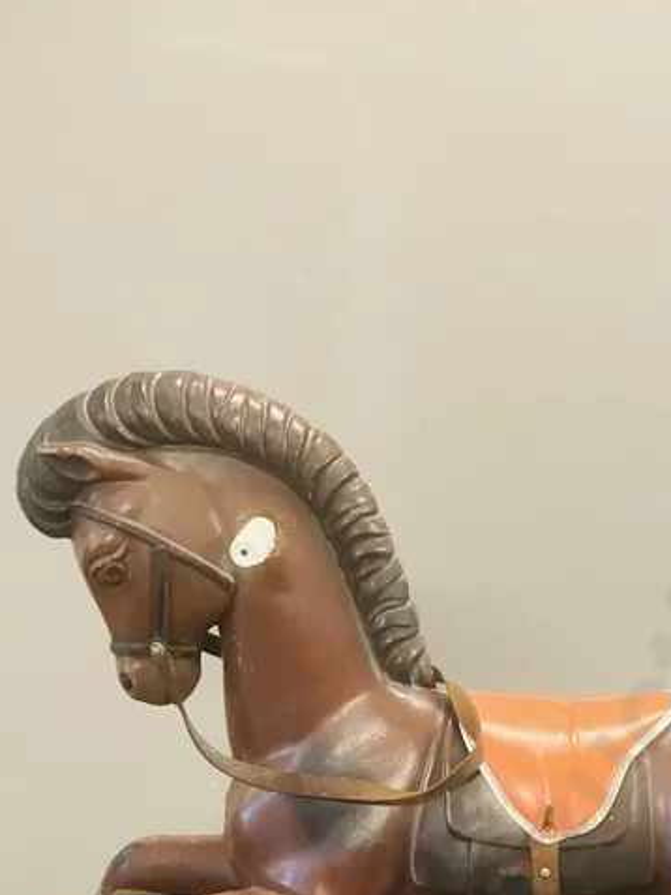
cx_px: 506
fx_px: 1552
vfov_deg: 29.8
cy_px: 912
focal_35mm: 60
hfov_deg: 24.1
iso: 320
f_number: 1.8
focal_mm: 3.99
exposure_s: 1/33
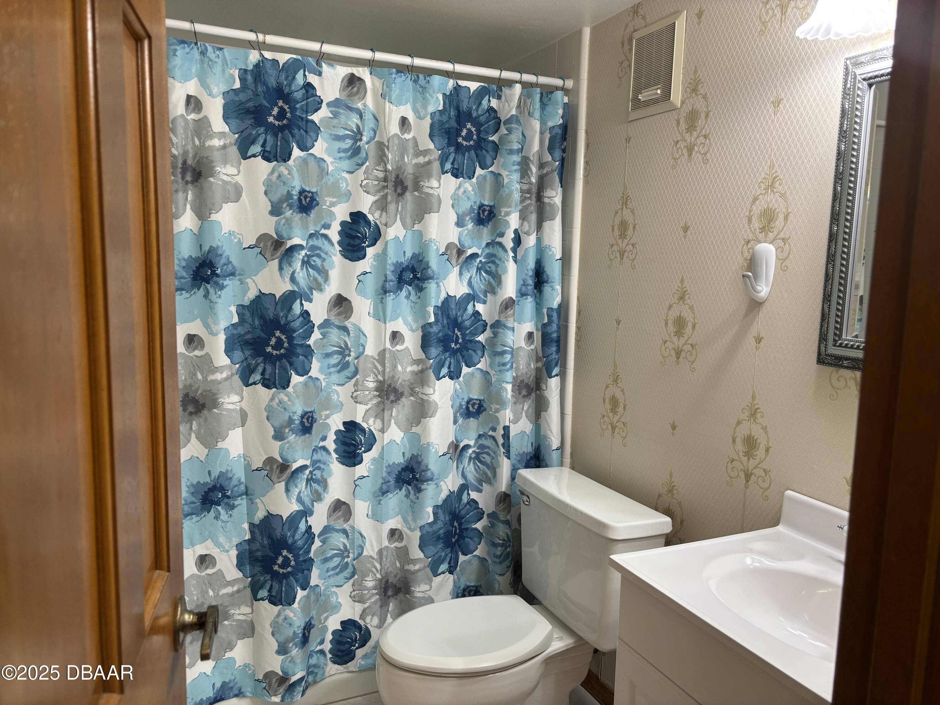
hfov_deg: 67.3
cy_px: 352
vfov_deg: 53.1
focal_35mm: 26
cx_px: 470
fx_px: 706
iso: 80
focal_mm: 5.96
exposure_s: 1/60
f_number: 1.6
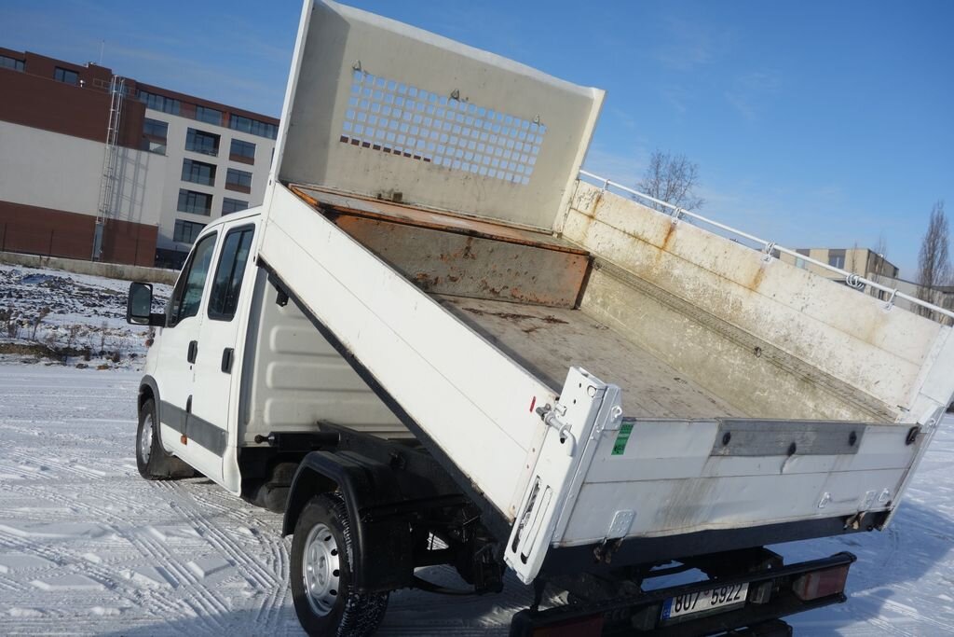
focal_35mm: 28
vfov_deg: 46.4
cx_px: 477
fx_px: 742
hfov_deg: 65.5
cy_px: 318
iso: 125
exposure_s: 1/500
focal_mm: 10.4
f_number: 5.6
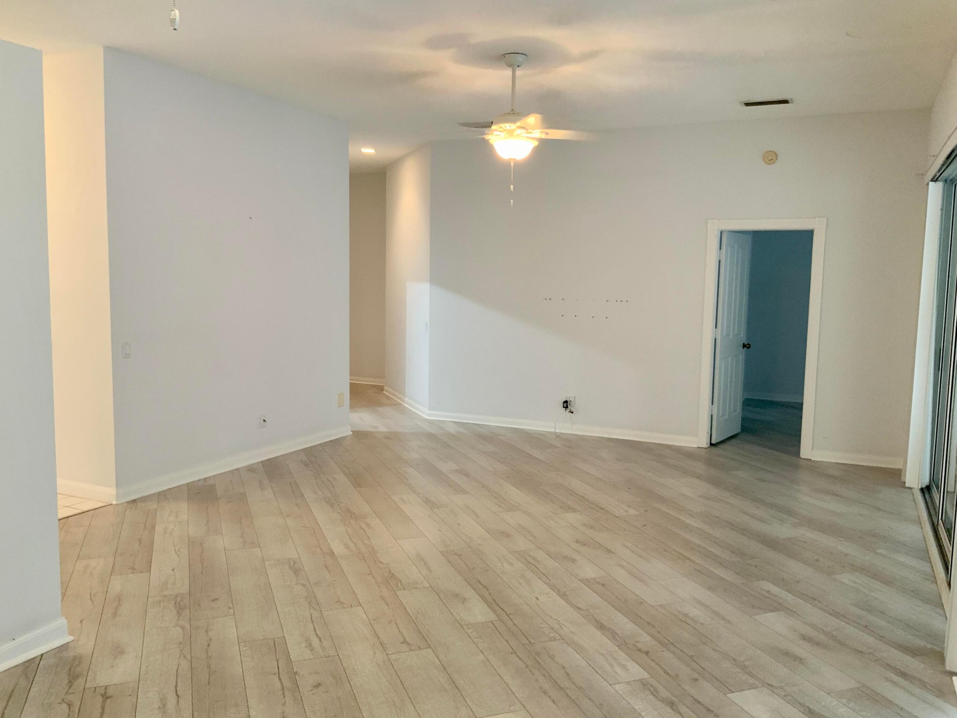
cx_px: 478
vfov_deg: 48.2
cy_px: 359
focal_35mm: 29
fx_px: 802
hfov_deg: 61.7
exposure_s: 1/60
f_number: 1.8
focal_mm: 3
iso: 125
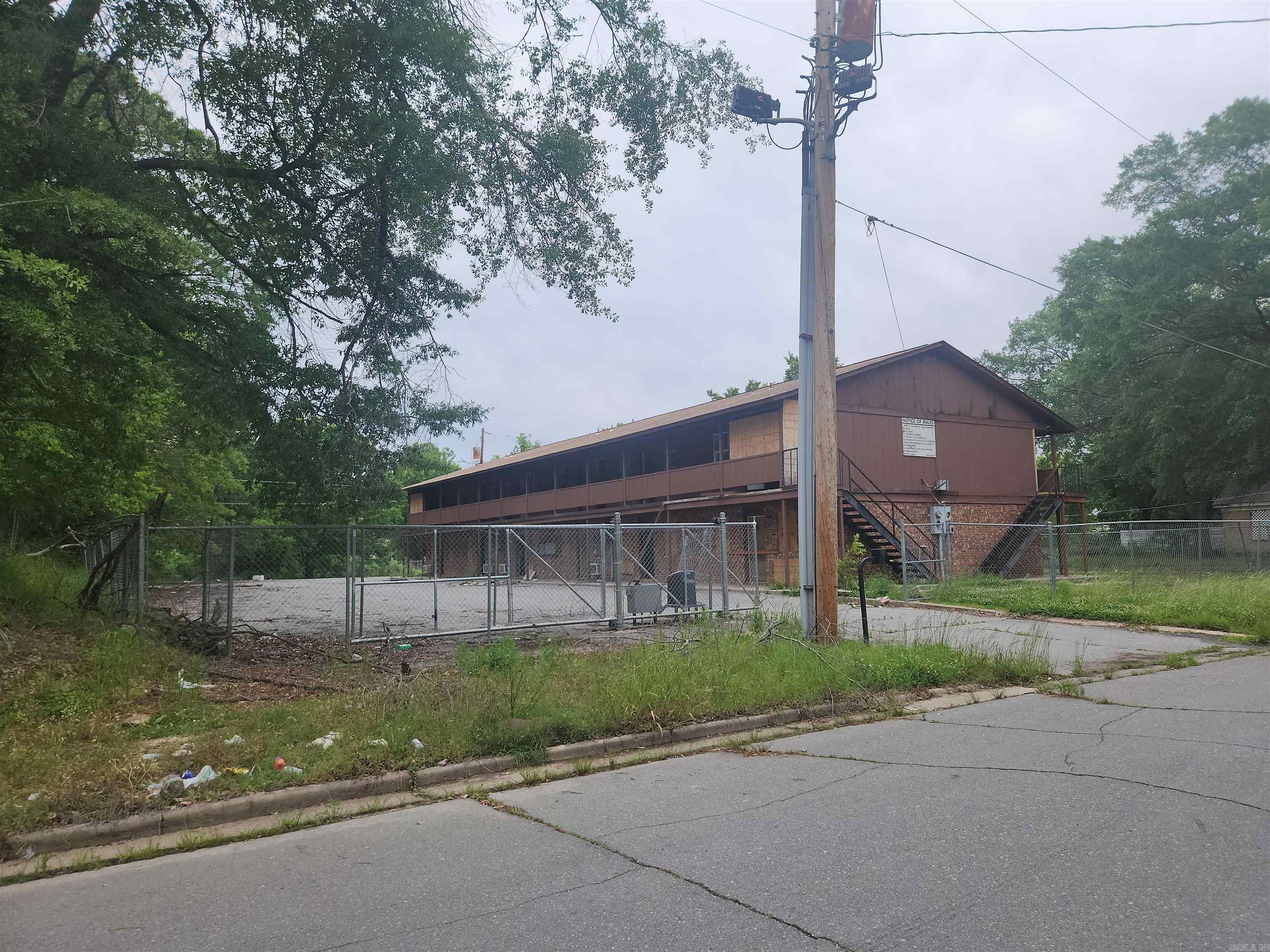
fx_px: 844
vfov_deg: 58.9
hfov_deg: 73.9
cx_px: 635
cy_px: 476
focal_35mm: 23
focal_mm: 5.4
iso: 20
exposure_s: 1/1437
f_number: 1.8
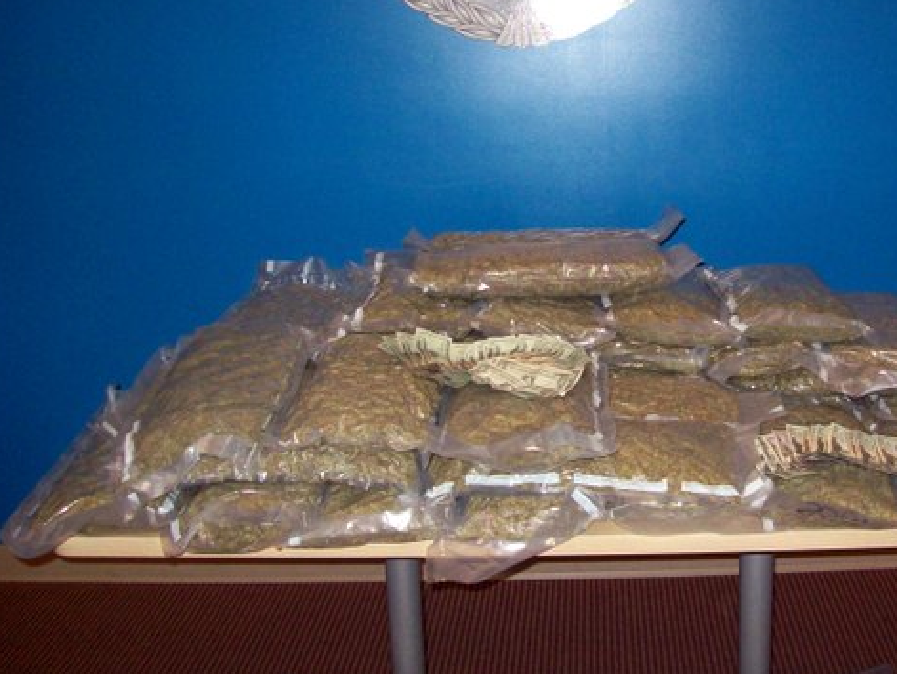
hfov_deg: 38.5
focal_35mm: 49
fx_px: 1270
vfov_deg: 29.6
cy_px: 269
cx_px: 586
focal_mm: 6
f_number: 2.7
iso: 200
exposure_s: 1/64
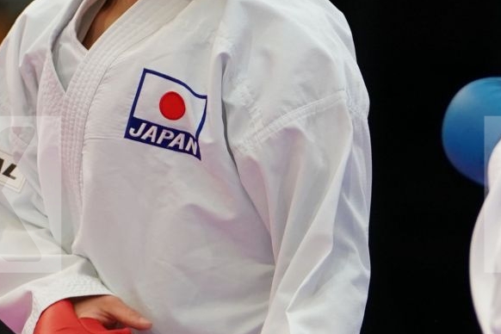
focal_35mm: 724
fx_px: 10075
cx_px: 273
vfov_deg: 1.9
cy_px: 195
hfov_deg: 2.8
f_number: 2.8
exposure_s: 1/1000
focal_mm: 156
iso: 1600
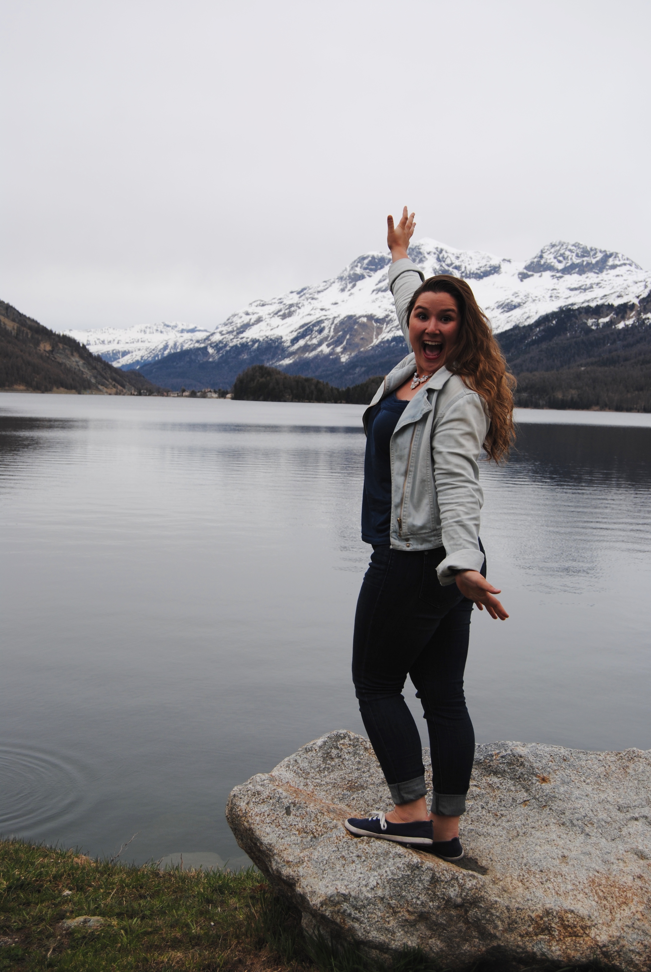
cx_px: 326
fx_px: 1136
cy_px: 486
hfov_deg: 32.0
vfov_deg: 46.3
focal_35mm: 42
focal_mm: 28
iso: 100
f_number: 5.6
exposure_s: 1/125
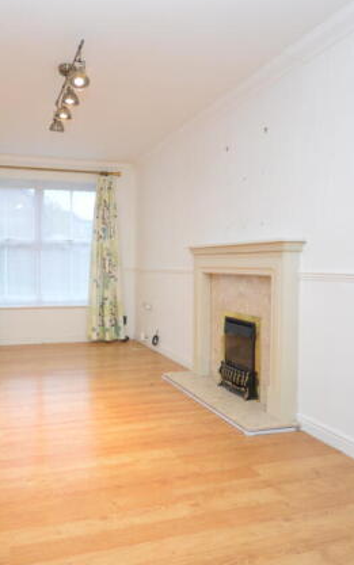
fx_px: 370
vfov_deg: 74.8
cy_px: 275
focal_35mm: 24
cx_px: 96
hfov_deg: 49.4
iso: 900
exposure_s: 1/60
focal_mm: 10
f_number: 4
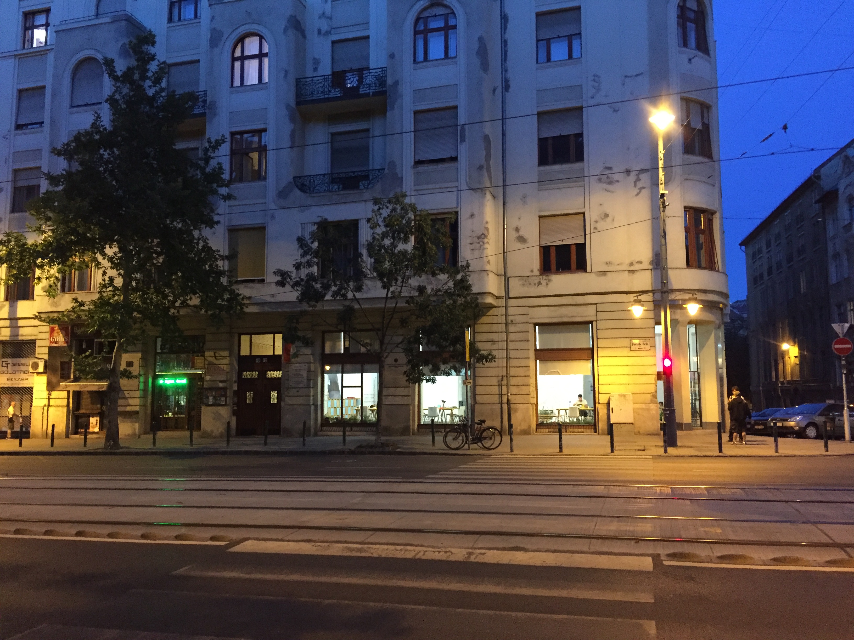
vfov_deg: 48.2
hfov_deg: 61.7
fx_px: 715
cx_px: 427
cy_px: 320
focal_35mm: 29
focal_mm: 4.15
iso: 400
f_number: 2.2
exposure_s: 1/17
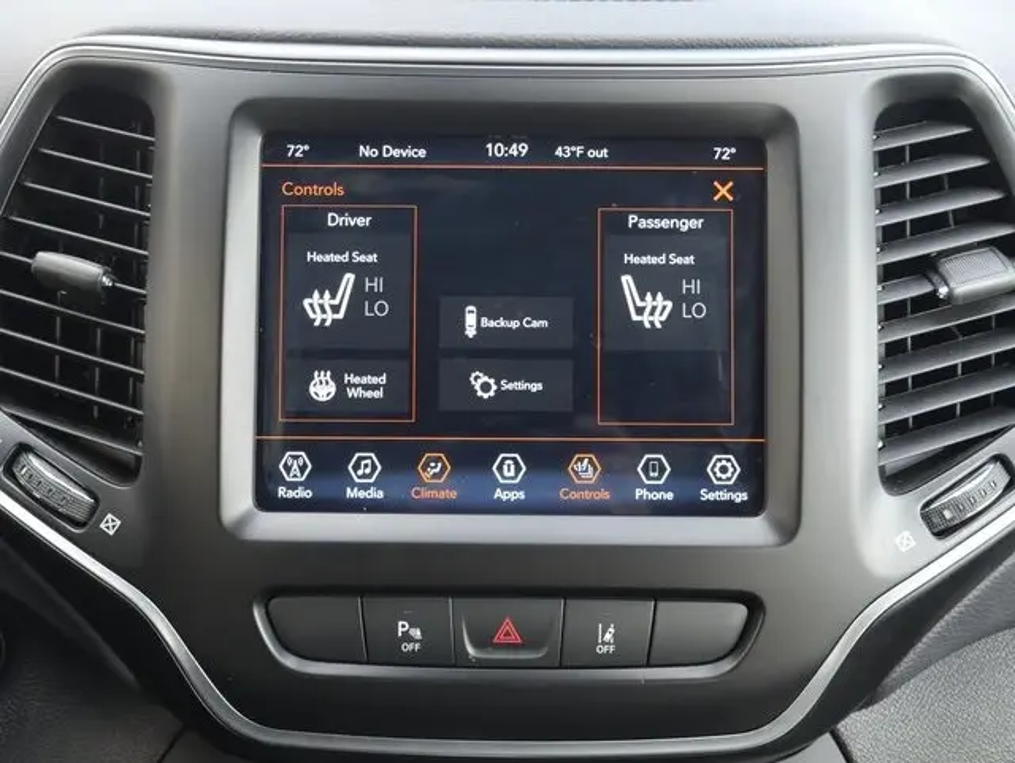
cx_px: 508
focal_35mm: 50
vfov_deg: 29.1
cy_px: 382
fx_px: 1467
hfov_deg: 38.2
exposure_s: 1/60
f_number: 5.3
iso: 640
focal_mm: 25
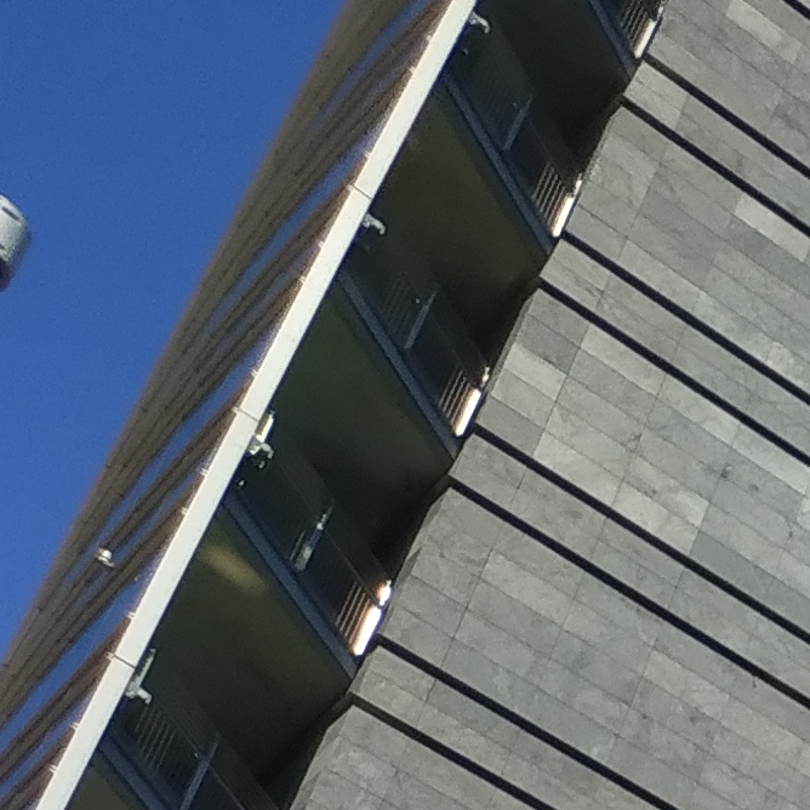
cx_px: 2369
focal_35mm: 128
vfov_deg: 11.8
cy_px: 1744
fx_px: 3389
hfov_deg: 10.3
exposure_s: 1/2546
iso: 125
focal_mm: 3.94
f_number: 1.9
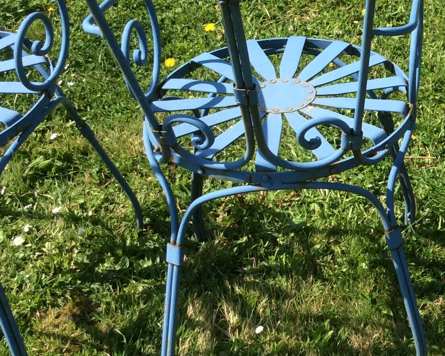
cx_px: 451
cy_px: 137
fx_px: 962
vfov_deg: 20.9
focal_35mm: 73
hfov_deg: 24.8
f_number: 2.4
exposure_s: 1/784
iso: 32
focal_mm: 3.3
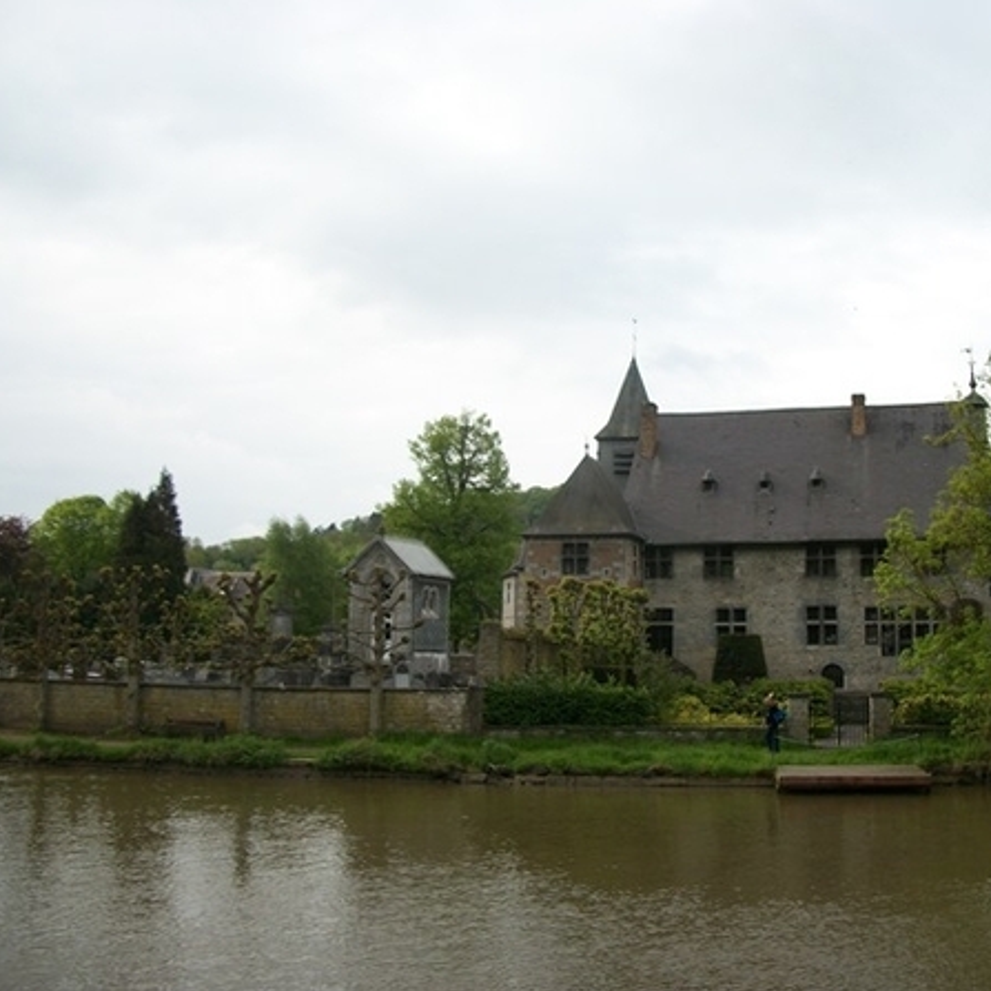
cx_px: 607
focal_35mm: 38
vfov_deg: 43.9
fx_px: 1231
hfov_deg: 43.6
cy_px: 497
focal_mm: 5.7
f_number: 2.9
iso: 80
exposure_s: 1/640
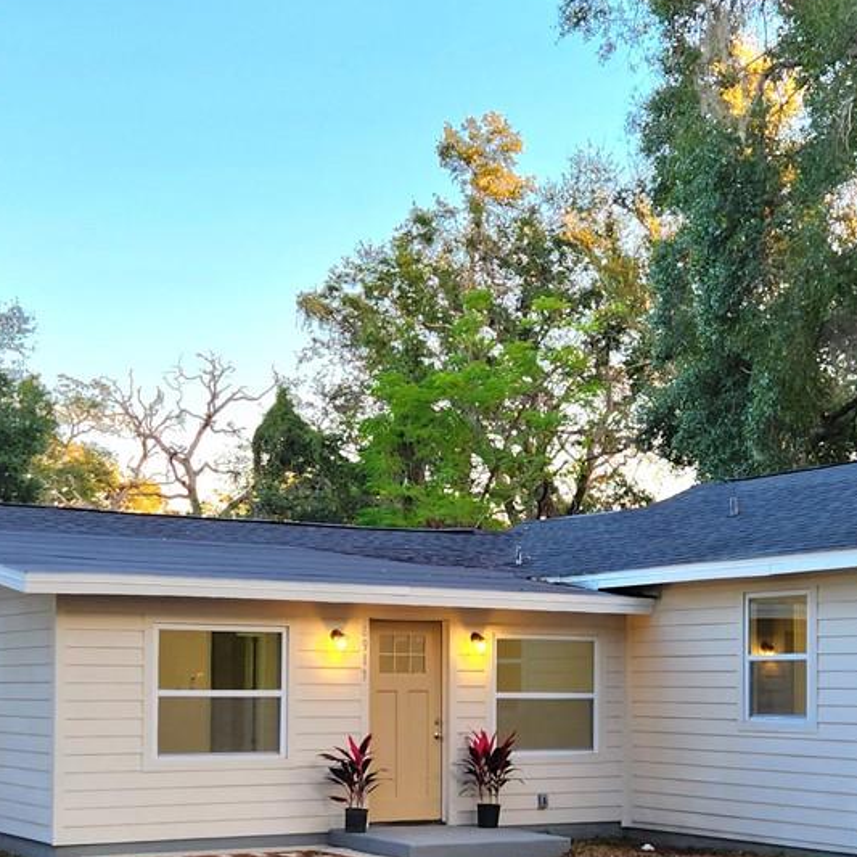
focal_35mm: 61
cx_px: 470
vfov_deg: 28.1
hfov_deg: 28.1
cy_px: 527
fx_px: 1709
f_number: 1.8
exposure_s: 1/182
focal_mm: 5.4
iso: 80
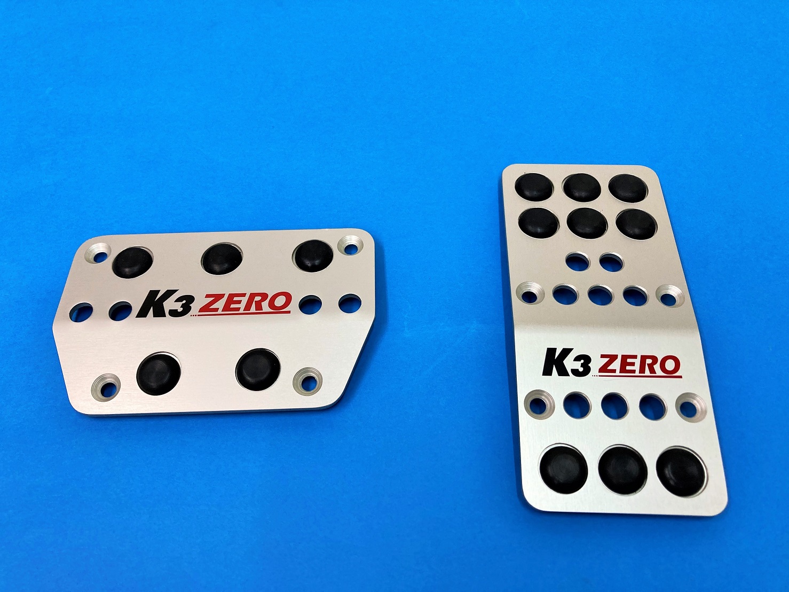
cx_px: 394
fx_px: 638
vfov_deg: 49.7
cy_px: 296
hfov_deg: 63.5
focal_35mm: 28
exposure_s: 1/100
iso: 80
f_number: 1.8
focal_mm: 3.99
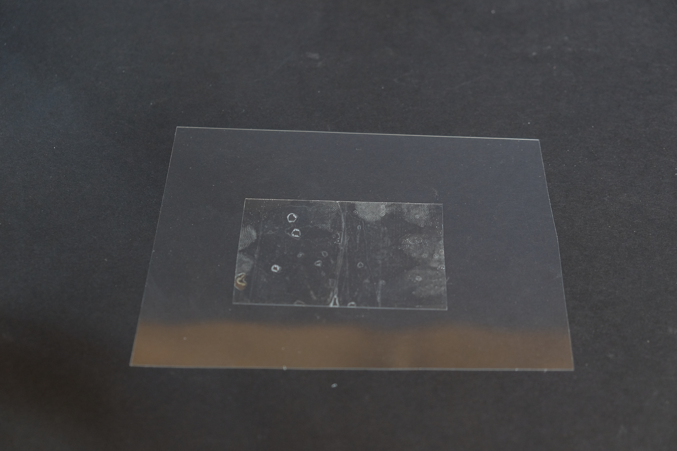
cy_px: 226
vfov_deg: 24.2
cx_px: 338
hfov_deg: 35.6
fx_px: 1053
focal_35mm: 56
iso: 800
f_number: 3.6
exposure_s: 1/8
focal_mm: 37.4
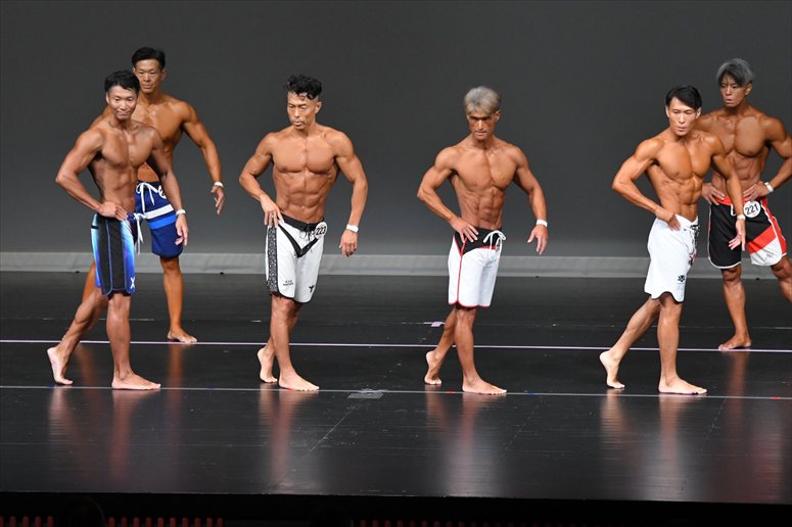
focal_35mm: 225
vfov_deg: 6.1
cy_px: 264
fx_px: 4948
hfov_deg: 9.2
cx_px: 396
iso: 4000
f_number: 5.6
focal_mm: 150
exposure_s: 1/400
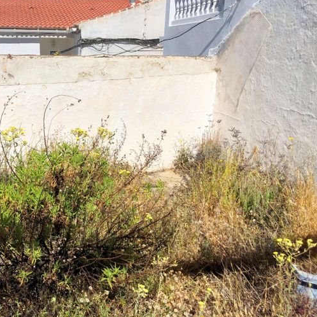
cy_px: 151
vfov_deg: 47.2
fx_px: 363
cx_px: 103
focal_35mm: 35
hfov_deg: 46.4
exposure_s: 1/6024
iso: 25
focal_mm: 3.99
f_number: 1.8
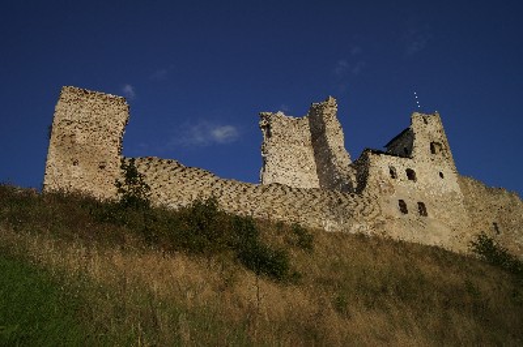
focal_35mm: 30
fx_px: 435
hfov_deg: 62.0
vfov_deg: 43.5
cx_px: 262
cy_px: 174
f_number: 3.5
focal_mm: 20
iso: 100
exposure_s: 1/3200
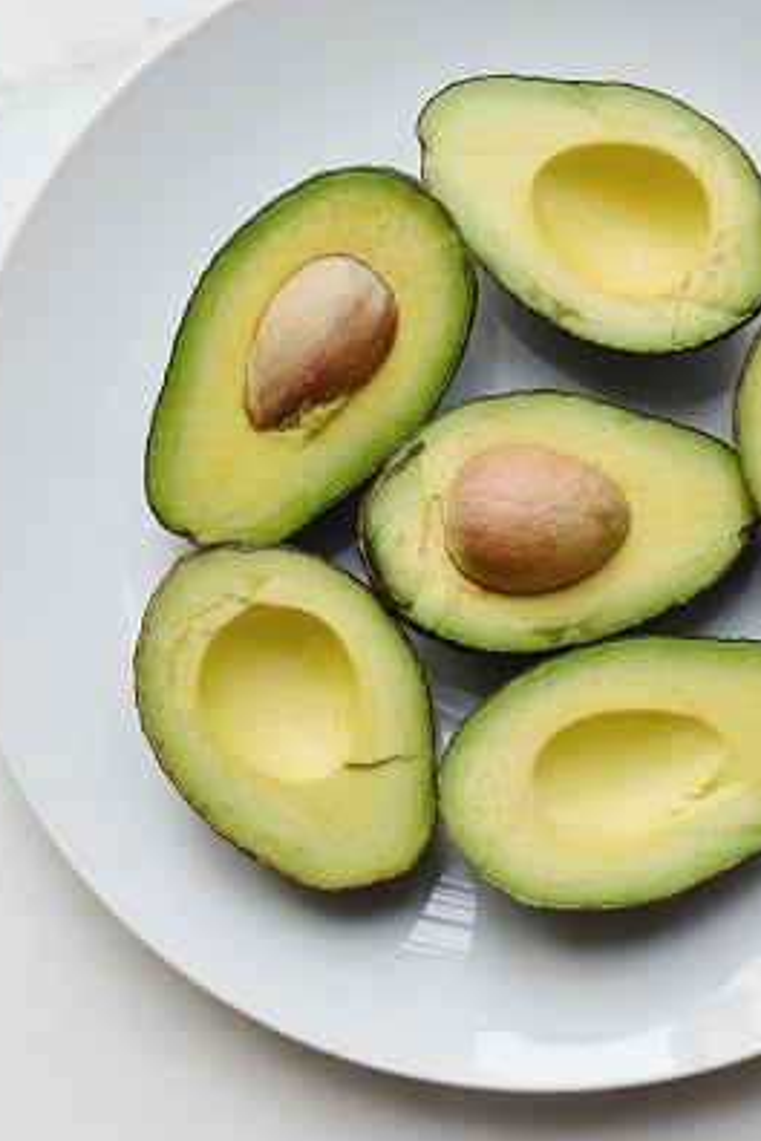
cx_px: 775
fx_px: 2885
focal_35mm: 91
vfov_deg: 22.4
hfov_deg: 14.8
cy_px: 570
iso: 100
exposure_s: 1/8
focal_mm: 40
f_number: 8
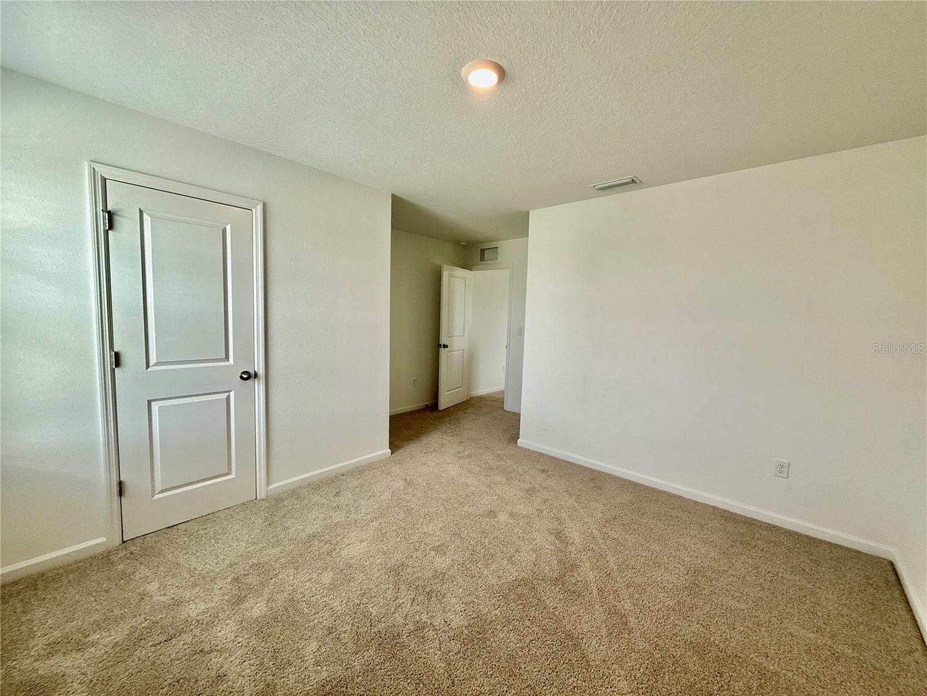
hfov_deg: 102.1
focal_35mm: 14
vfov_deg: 85.7
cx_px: 464
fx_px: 375
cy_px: 348
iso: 100
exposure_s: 1/120
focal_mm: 2.22
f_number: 2.2
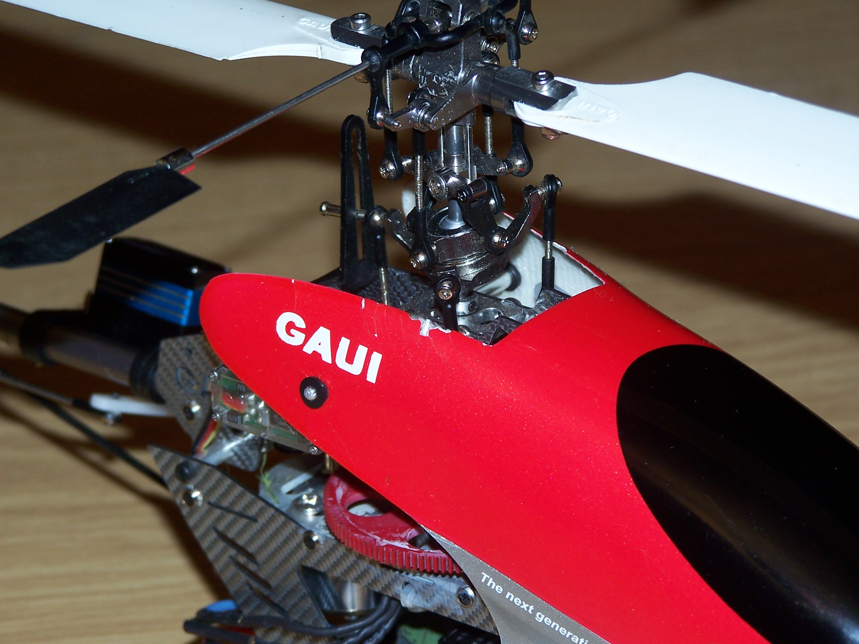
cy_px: 328
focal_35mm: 147
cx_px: 425
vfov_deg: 10.1
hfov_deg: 13.4
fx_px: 3648
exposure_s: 1/100
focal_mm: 23.1
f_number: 3.2
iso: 80
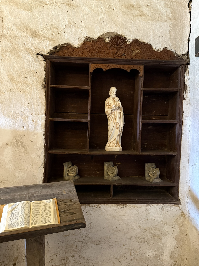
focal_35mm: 24
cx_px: 100
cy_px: 133
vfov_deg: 71.6
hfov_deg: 56.8
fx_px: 184
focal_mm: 6.76
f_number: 1.78
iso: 1000
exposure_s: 1/30
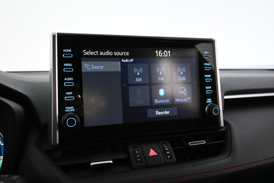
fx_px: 240
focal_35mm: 32
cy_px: 92
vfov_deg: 41.7
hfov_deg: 59.5
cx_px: 137
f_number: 4
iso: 2800
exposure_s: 1/30
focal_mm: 21
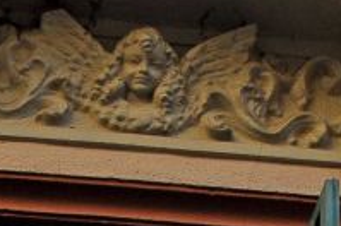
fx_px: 2336
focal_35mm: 247
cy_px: -315
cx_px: 509
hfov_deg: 8.2
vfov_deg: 5.4
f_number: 7.1
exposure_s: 1/500
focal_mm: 32
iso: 280
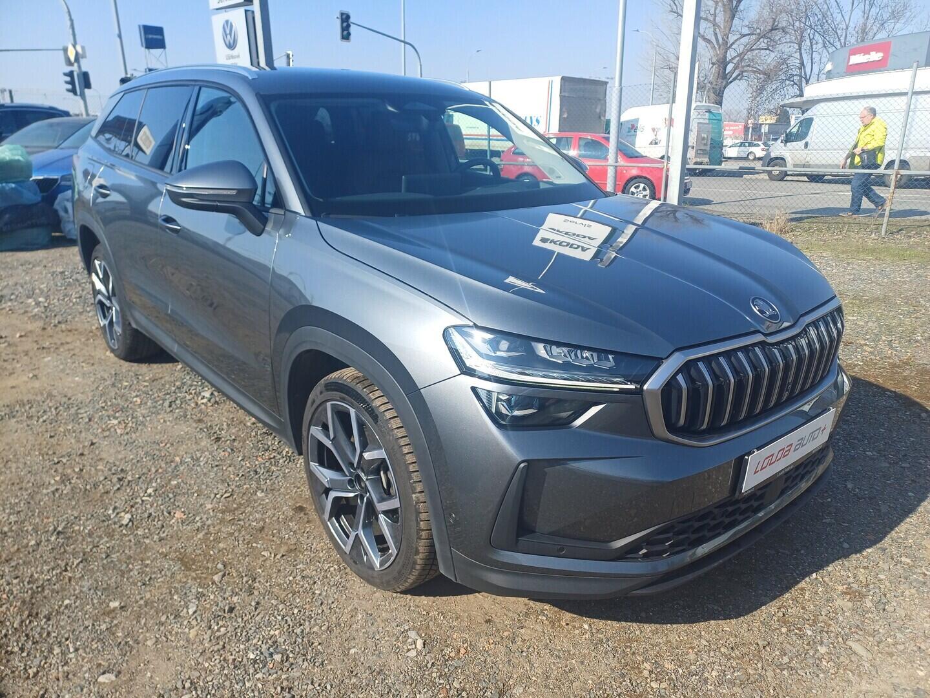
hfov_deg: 69.4
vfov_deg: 54.9
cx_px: 465
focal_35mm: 25
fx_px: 672
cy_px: 349
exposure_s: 1/837
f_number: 1.8
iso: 50
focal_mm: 4.65
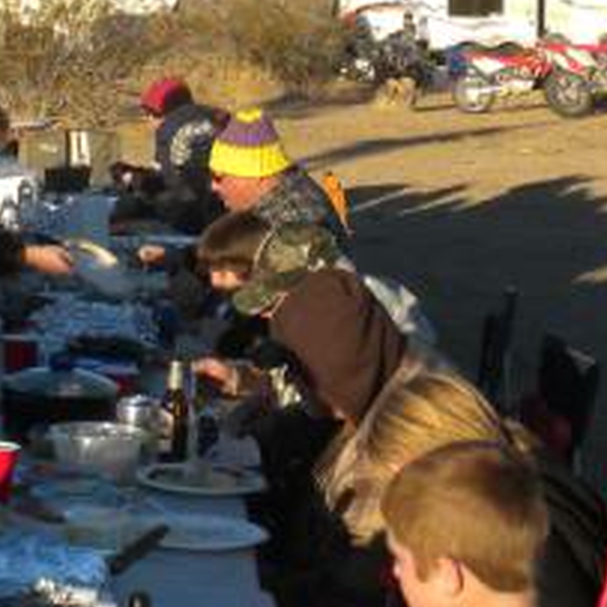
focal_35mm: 129
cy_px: 164
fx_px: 2559
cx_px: 117
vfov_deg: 13.5
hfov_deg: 13.5
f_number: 10
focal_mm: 6.6
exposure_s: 1/112
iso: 90
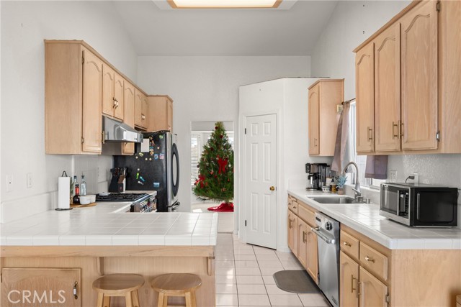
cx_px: 230
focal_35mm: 28
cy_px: 154
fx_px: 359
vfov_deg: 46.4
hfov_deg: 65.5
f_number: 8
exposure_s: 1/1.67
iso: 50
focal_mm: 28
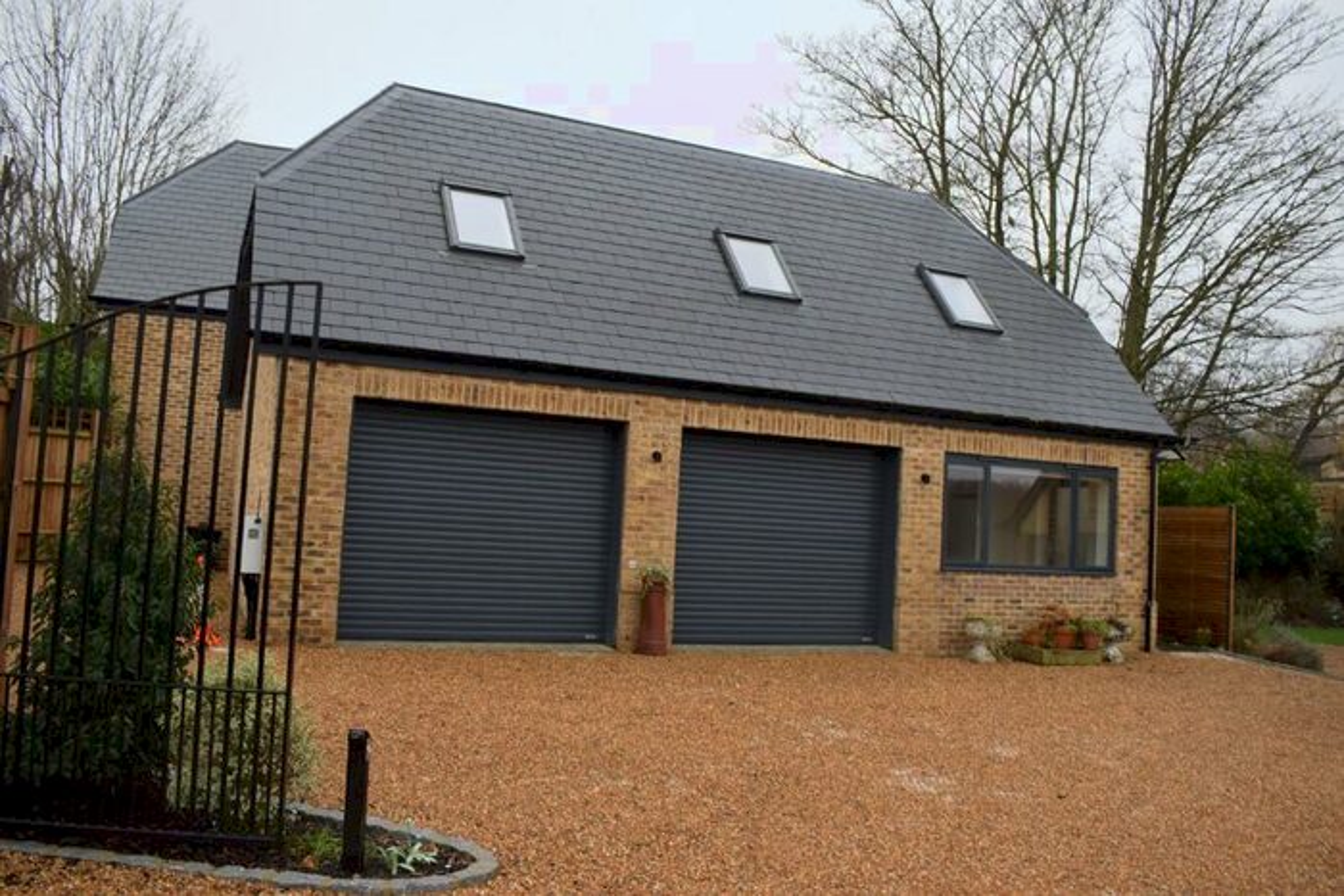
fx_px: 1120
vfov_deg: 43.6
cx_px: 672
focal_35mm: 30
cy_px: 448
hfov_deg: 61.9
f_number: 6.3
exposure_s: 1/125
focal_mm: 20
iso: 400
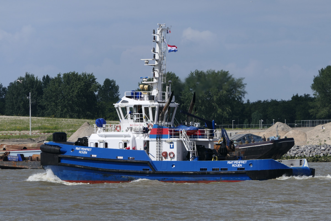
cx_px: 166
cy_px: 110
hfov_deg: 5.4
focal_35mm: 382
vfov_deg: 3.6
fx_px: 3512
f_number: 4.5
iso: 125
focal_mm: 140.5
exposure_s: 1/1600
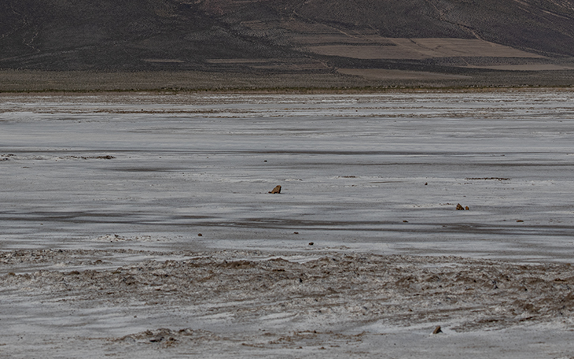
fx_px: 3113
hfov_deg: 10.5
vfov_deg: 6.6
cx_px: 182
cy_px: 52
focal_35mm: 199
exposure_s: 1/320
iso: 100
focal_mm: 95
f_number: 9
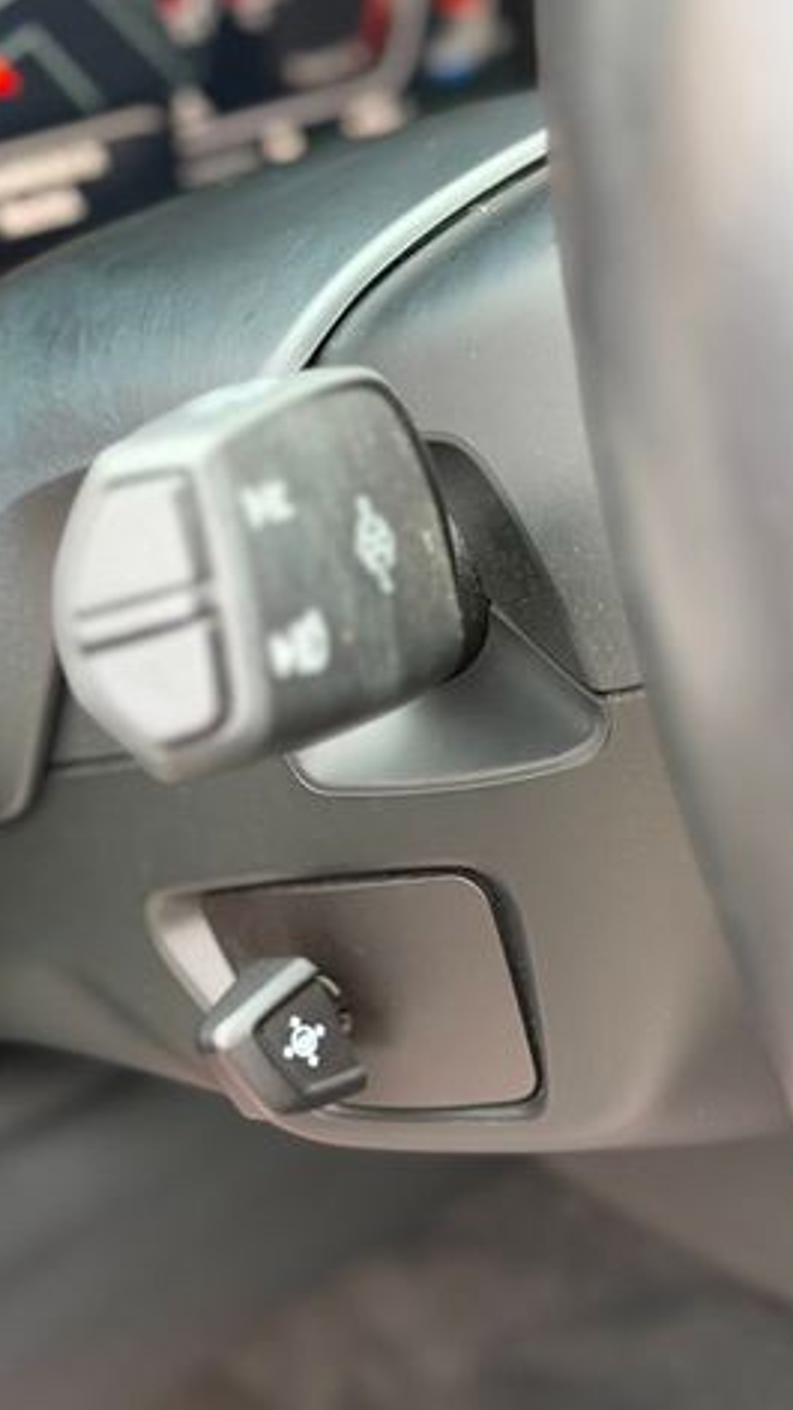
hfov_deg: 17.0
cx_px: 311
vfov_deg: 29.7
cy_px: 695
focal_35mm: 71
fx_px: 2654
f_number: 1.78
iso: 500
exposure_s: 1/27
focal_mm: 6.76
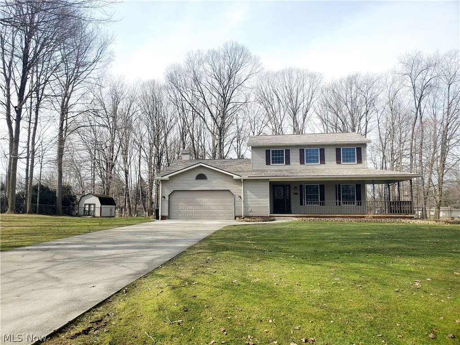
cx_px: 230
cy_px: 172
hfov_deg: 67.3
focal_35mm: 26
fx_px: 346
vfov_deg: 53.1
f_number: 2.4
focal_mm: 4.3
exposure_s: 1/1070
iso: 50
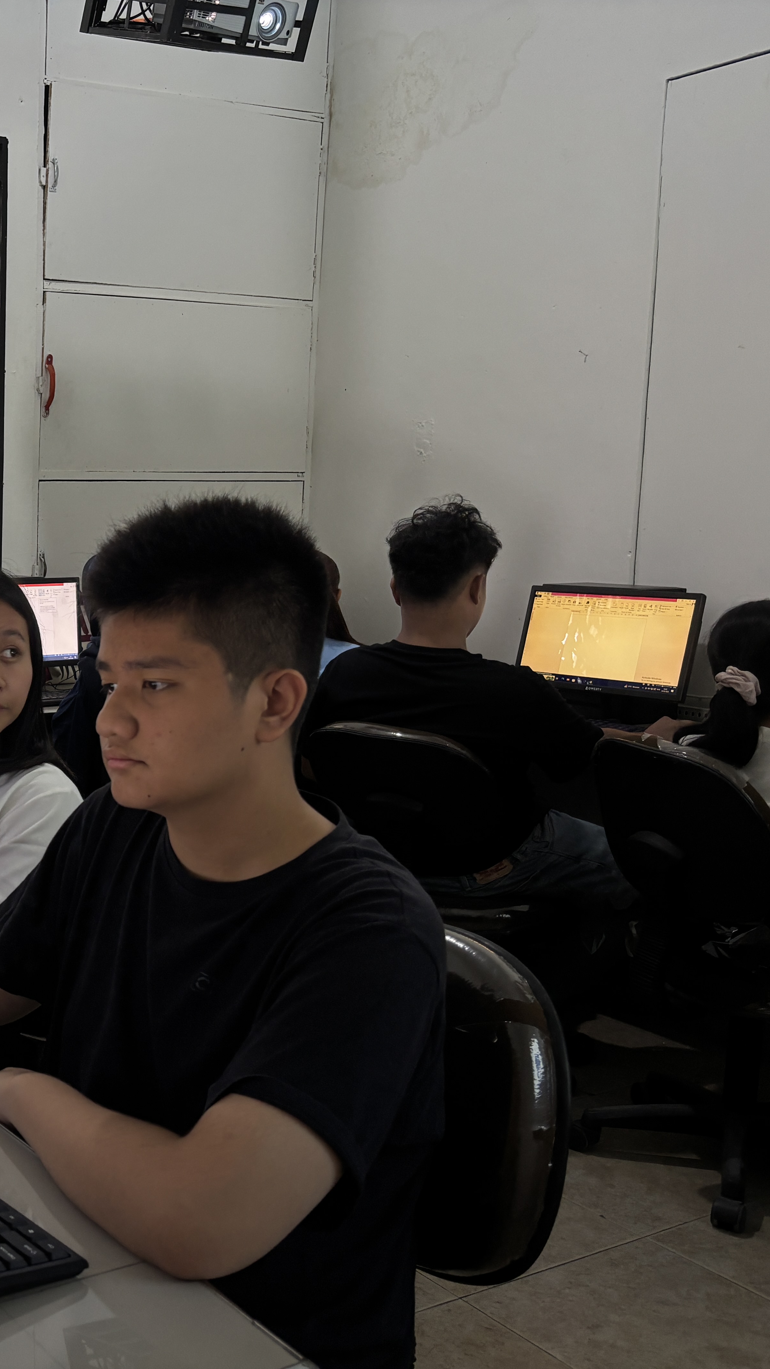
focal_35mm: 38
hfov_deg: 27.8
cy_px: 686
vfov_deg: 52.8
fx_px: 1379
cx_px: -128
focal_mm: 5.96
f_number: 1.6
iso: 100
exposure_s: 1/50
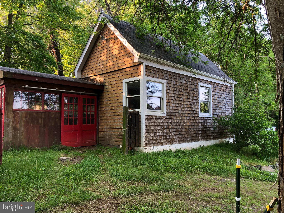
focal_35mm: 28
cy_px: 106
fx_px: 230
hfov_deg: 63.4
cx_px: 142
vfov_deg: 49.7
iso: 64
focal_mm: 3.99
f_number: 1.8
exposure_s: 1/120
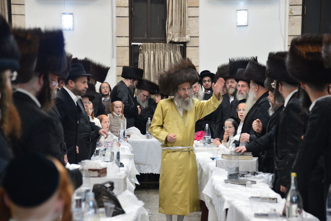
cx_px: 166
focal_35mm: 116
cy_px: 110
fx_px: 1067
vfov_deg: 11.8
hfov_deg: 17.6
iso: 1600
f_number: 5.6
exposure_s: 1/100
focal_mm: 116
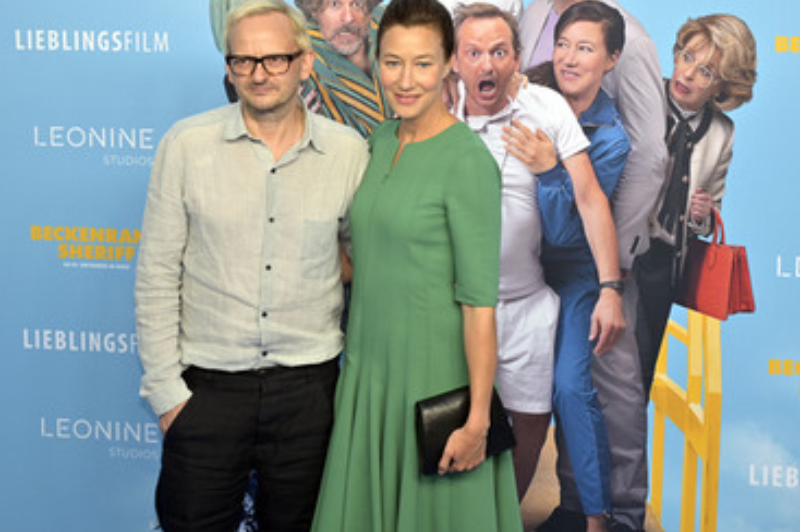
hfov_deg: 23.7
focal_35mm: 86
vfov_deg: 15.8
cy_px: 207
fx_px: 1909
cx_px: 356
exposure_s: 1/200
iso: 160
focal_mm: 70
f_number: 4
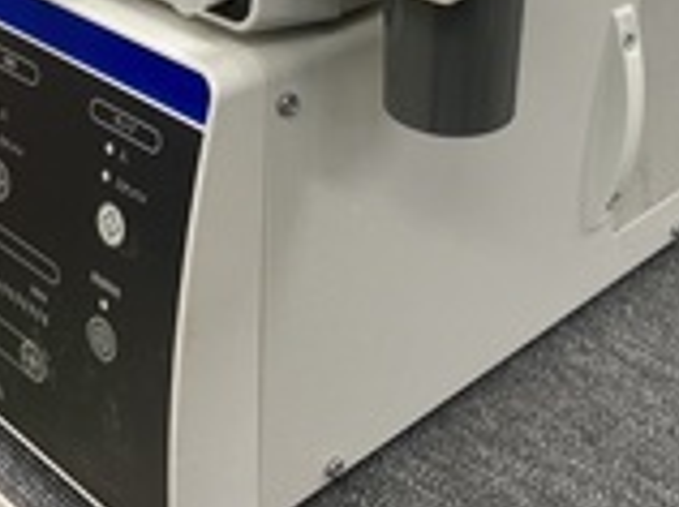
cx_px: 266
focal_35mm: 66
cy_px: -52
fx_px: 1293
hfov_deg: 29.3
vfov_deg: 21.1
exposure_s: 1/120
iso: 64
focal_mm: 4.25
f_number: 1.8
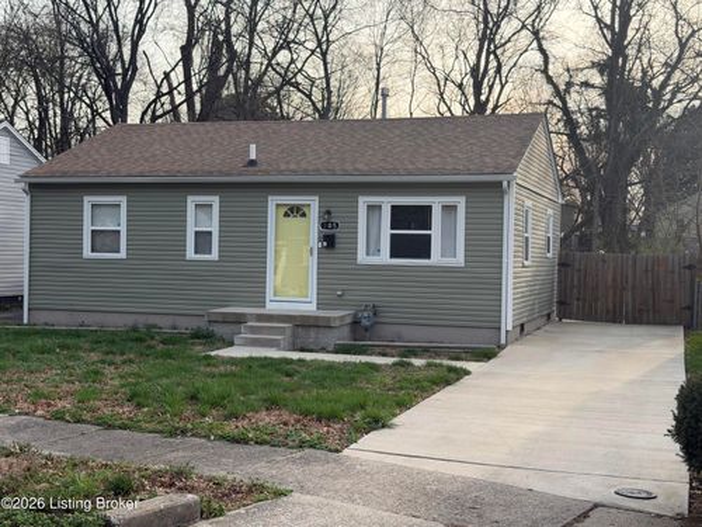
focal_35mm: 48
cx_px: 351
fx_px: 973
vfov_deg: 30.3
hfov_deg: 39.7
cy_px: 264
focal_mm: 6.76
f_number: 1.78
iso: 80
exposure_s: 1/1307
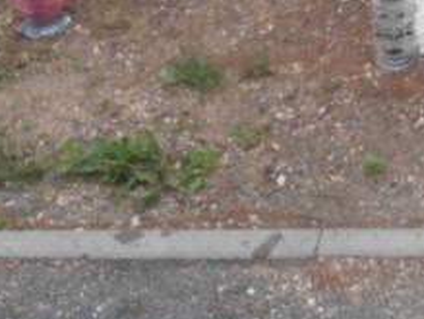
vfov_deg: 19.0
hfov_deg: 23.8
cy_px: -128
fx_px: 859
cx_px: 579
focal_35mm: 70
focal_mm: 4.2
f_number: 3
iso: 80
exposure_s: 1/320
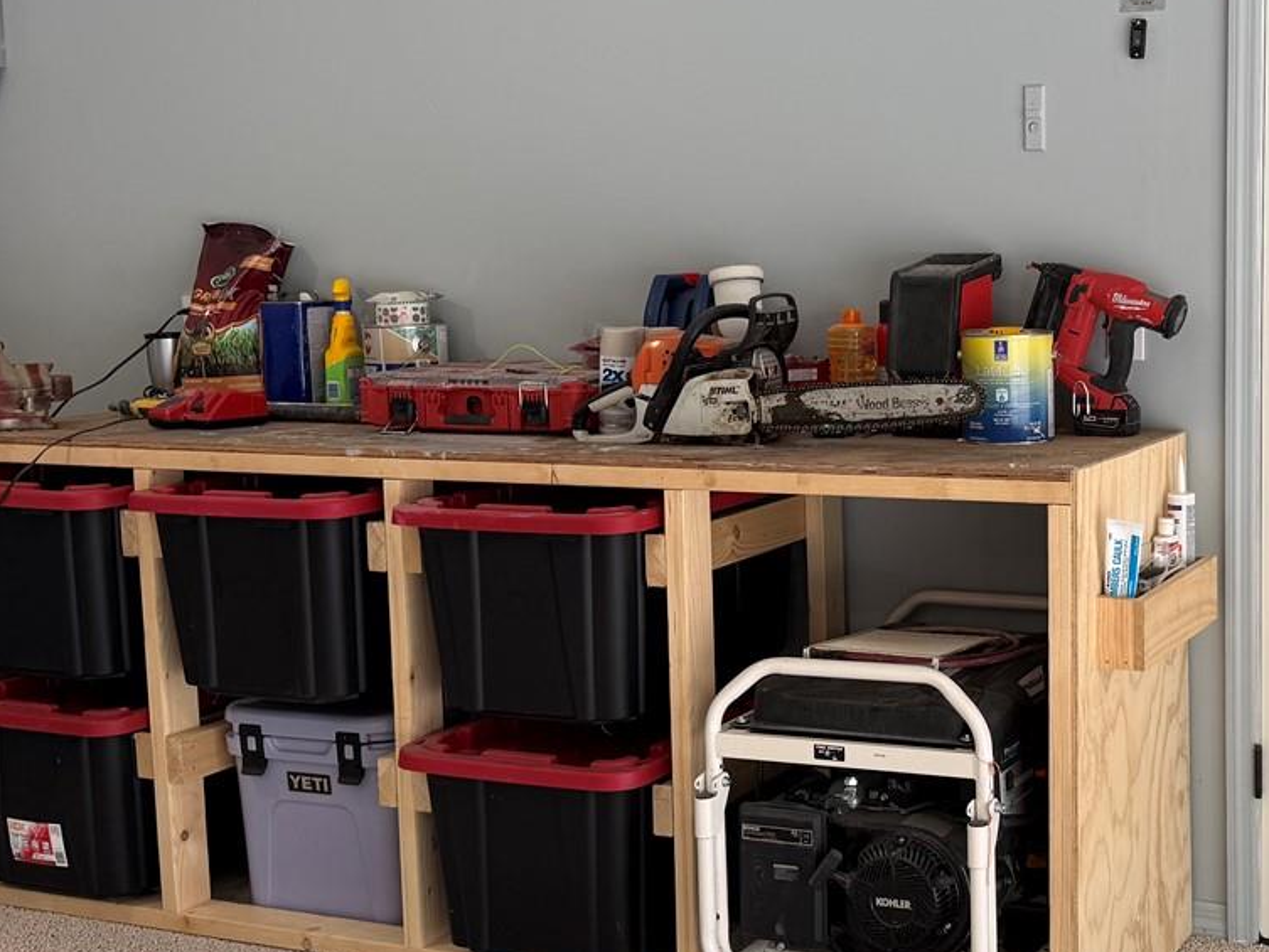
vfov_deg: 28.6
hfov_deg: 36.2
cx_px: 1020
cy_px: 450
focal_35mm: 51
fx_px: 1870
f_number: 1.78
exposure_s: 1/121
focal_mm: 6.76
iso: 80
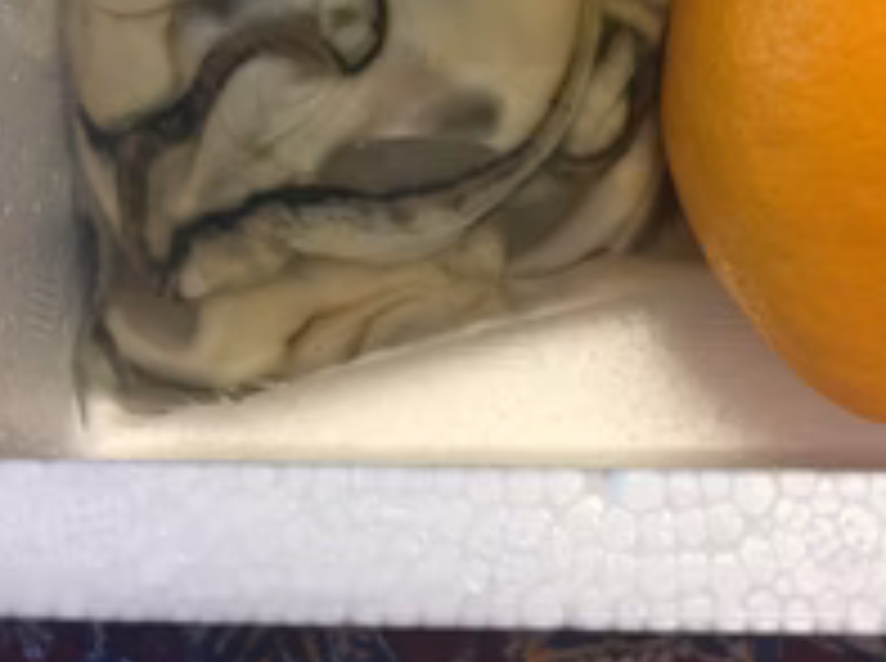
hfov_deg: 32.5
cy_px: -117
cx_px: 589
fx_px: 1507
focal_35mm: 59
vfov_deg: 22.9
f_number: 2.2
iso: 40
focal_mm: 4.15
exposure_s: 1/30
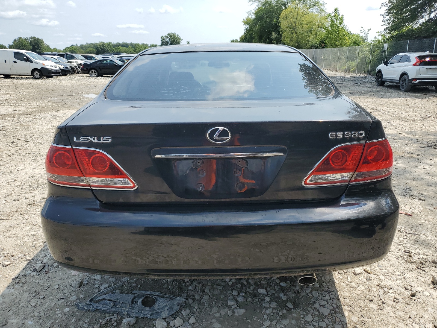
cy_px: 164
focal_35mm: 26
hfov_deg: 67.3
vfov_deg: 53.1
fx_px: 328
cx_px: 218
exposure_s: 1/2500
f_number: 1.5
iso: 50
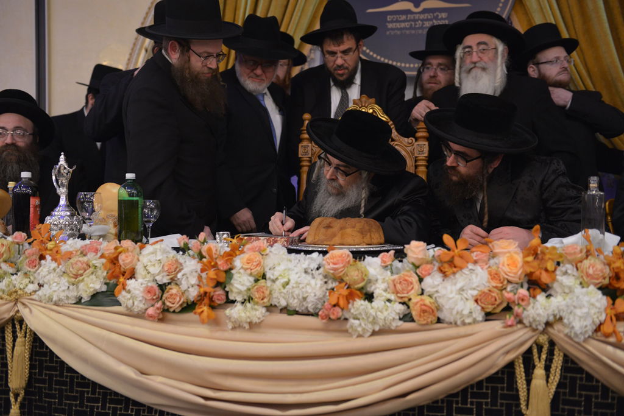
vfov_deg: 30.5
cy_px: 208
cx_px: 312
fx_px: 763
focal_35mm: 44
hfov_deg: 44.5
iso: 2000
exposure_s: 1/100
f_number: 2.8
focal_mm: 44
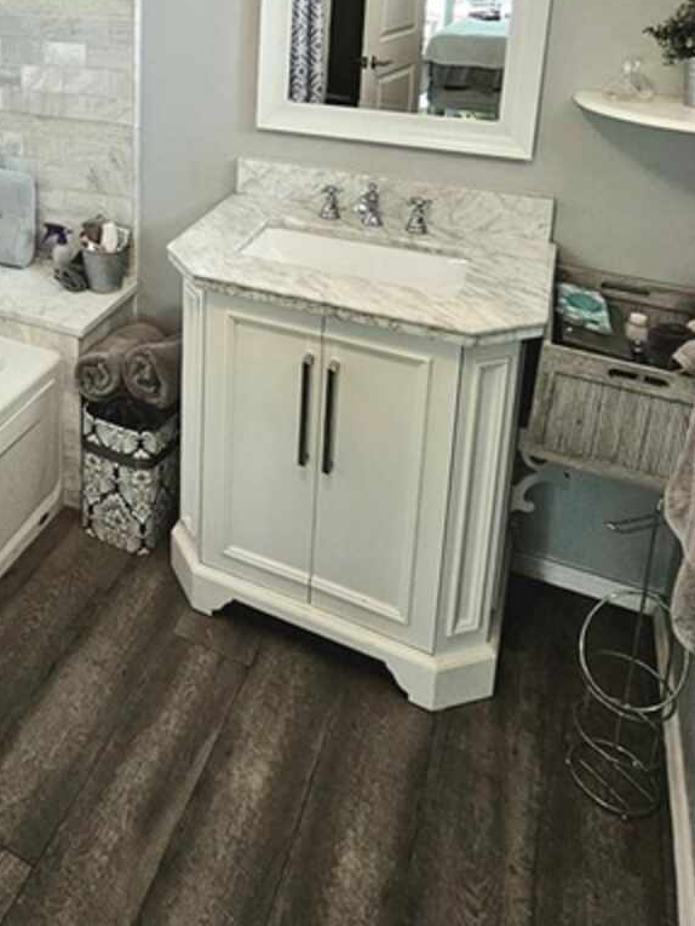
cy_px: 109
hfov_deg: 43.7
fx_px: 776
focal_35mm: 29
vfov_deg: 54.5
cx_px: 59
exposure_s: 1/60.2
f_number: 2.2
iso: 160
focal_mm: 2.2
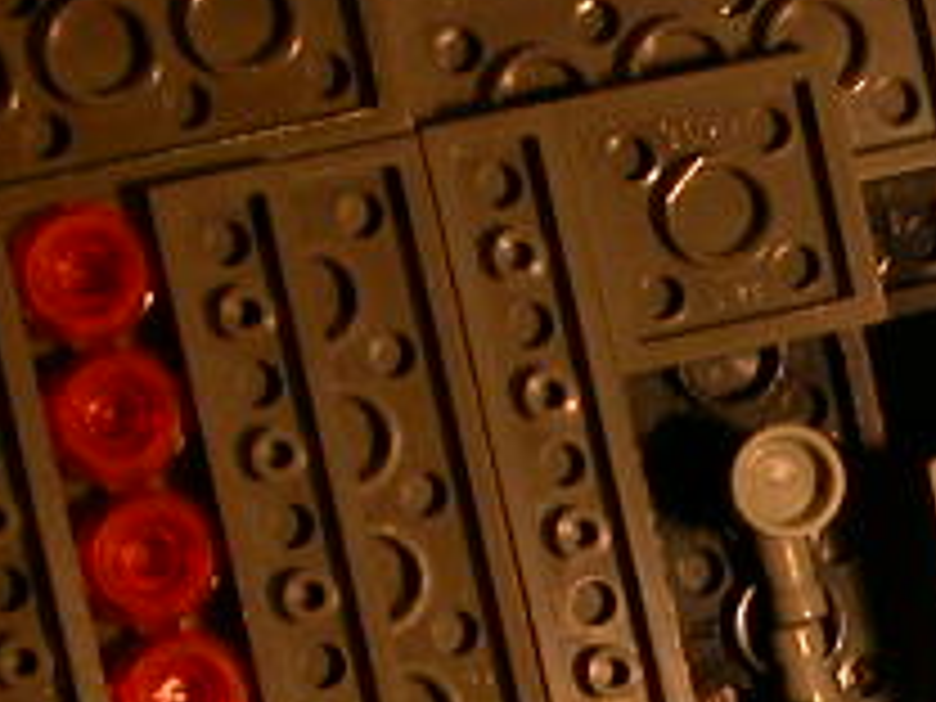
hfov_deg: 6.5
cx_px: 1188
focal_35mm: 301
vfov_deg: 4.9
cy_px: 972
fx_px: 8139
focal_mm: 12.7
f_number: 3.1
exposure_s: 1/95
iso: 100
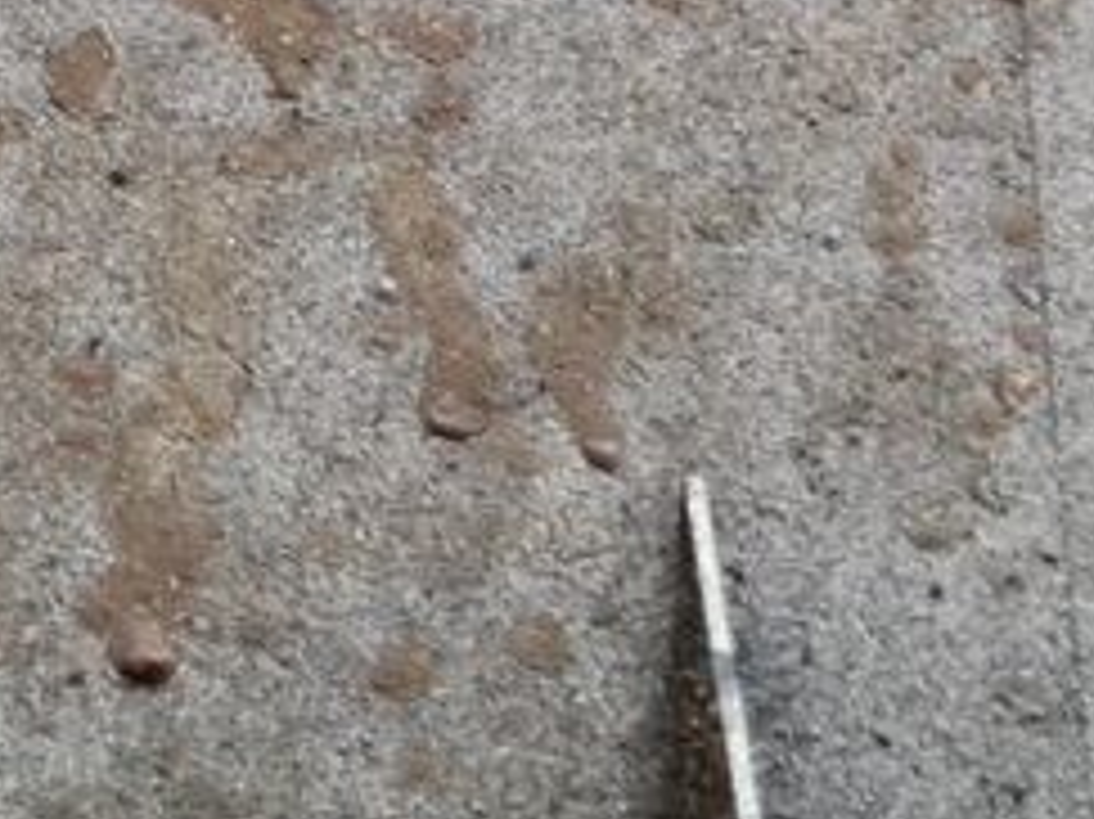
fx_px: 4738
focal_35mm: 150
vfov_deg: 9.2
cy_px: -922
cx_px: 176
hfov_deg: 13.1
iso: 400
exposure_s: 1/50
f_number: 1.8
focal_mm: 5.4
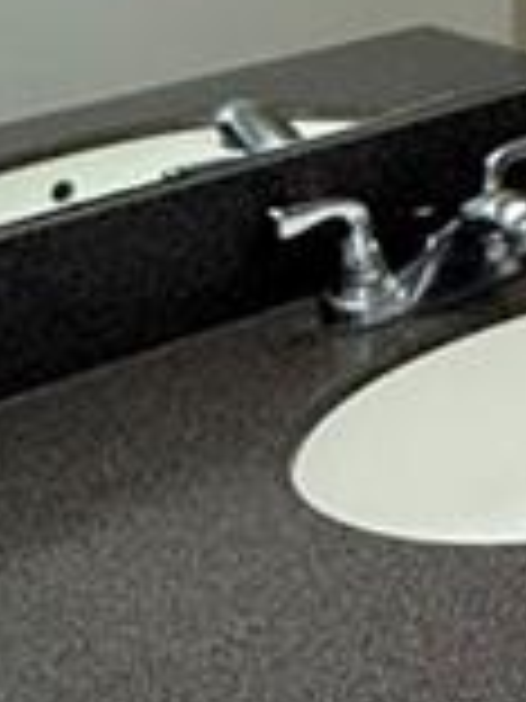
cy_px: -387
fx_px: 2188
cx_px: 1218
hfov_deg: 11.6
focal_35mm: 108
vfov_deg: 16.4
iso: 250
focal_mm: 2.22
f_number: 2.2
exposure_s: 1/120
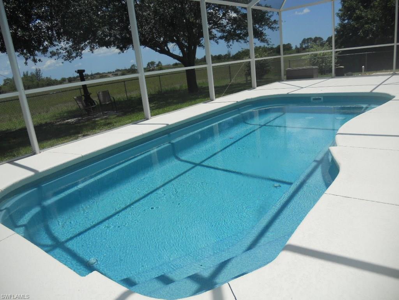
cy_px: 150
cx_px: 200
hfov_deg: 65.3
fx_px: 311
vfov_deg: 51.4
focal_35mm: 27
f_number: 8
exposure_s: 1/250
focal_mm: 4.9
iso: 80
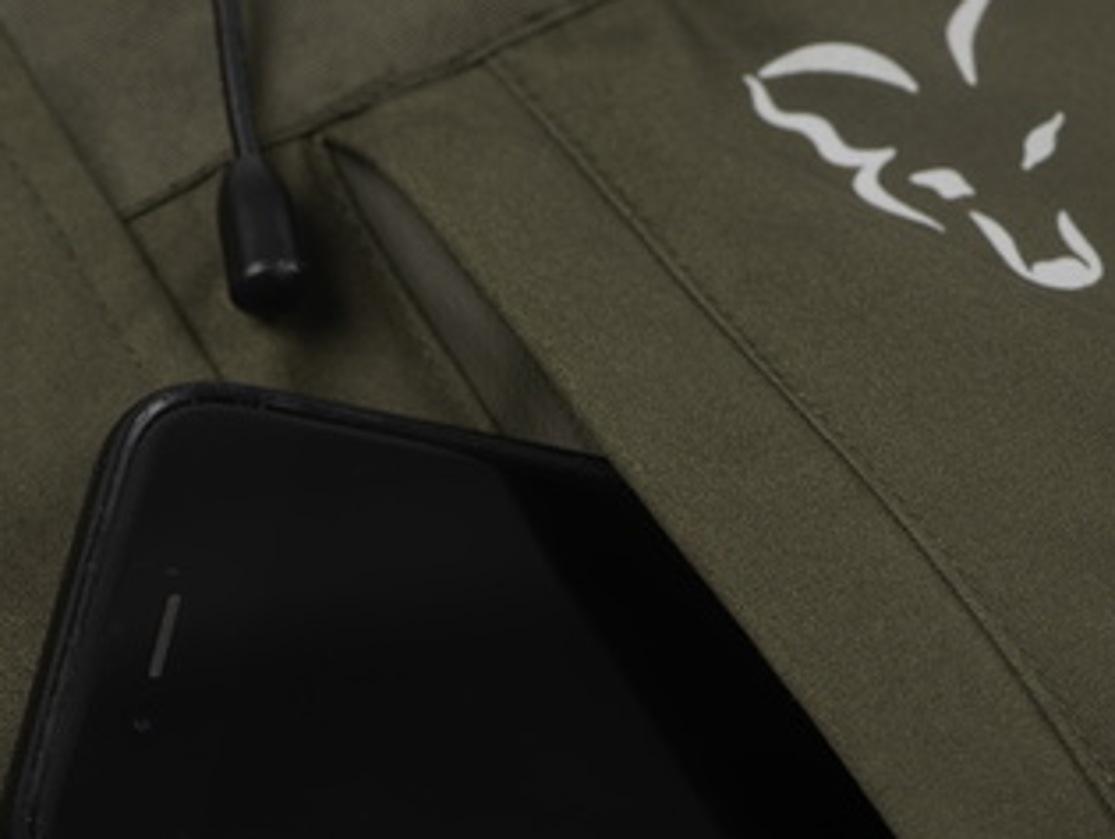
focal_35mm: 192
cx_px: 602
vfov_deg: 7.7
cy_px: 535
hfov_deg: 10.3
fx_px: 6191
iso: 100
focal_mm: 105
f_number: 13
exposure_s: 1/160
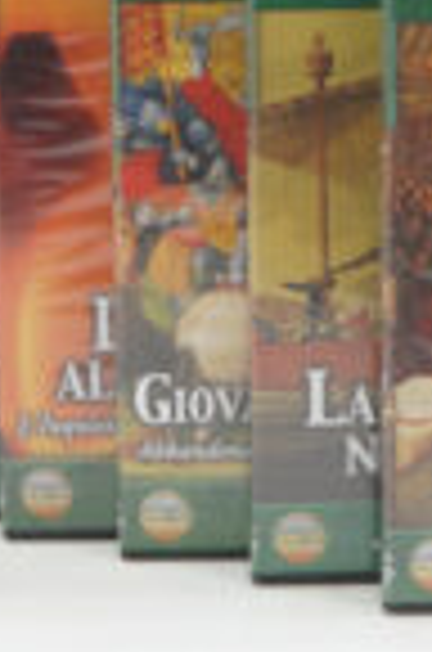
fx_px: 1945
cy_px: 182
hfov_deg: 12.7
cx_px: 243
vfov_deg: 18.9
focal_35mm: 108
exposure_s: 1/60
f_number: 4.5
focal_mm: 23
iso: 1000
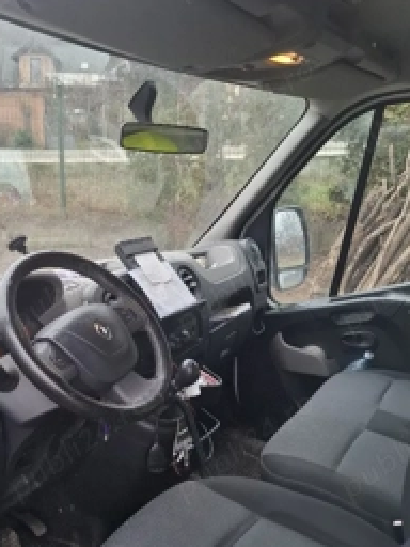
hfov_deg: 39.0
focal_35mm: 36
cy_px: 306
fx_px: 569
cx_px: 122
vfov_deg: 51.2
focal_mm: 5.54
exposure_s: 1/100
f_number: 1.8
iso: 100
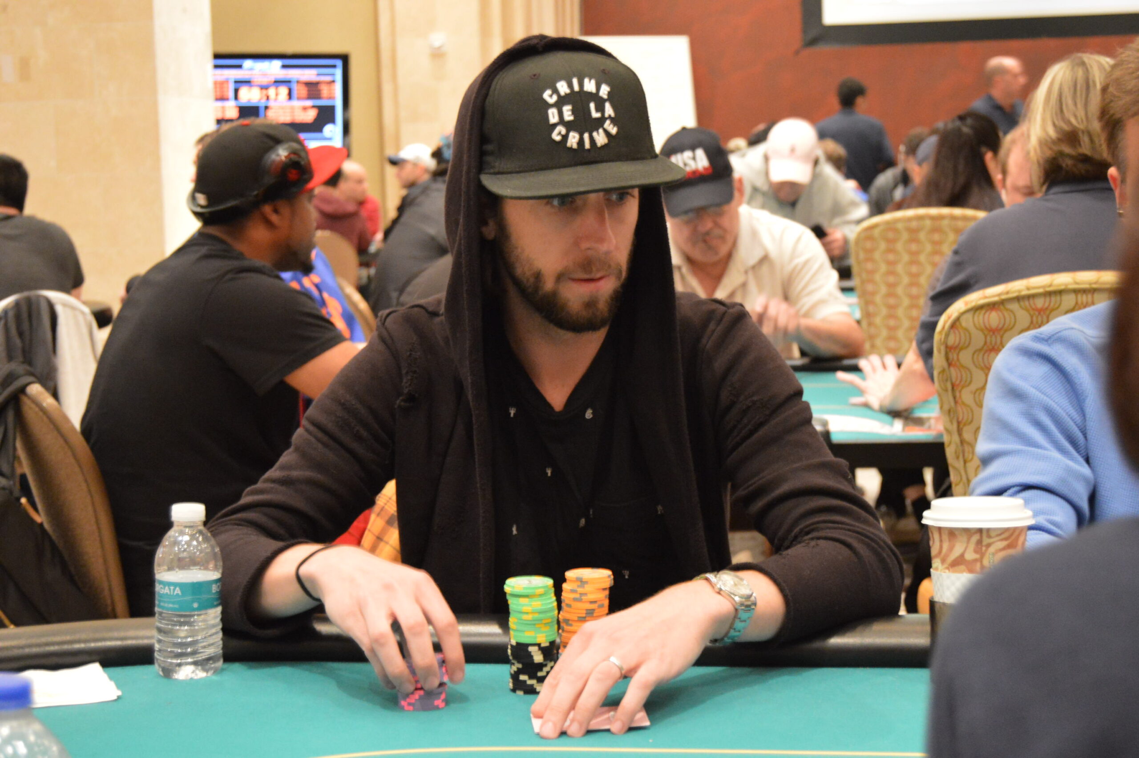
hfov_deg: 29.9
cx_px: 570
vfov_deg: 20.1
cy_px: 379
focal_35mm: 68
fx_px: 2134
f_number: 5.3
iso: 3200
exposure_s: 1/13
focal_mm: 45
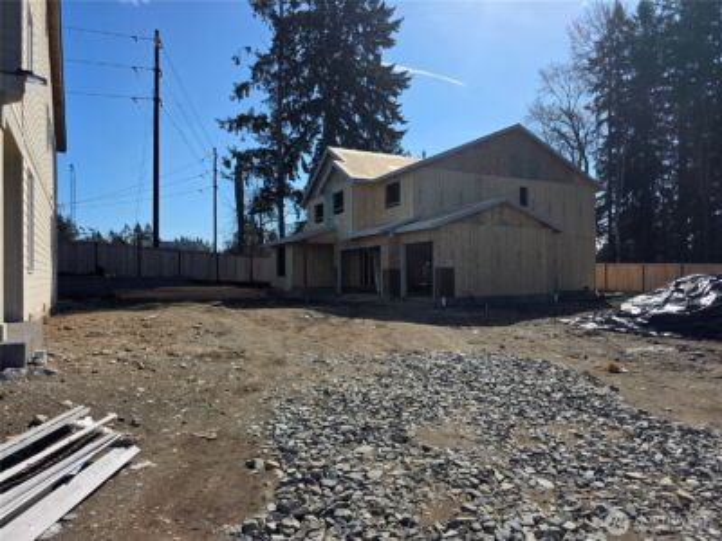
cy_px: 270
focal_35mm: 23
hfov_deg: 73.9
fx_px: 480
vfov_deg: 58.9
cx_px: 361
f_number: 1.7
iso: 80
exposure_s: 1/7626
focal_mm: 6.3
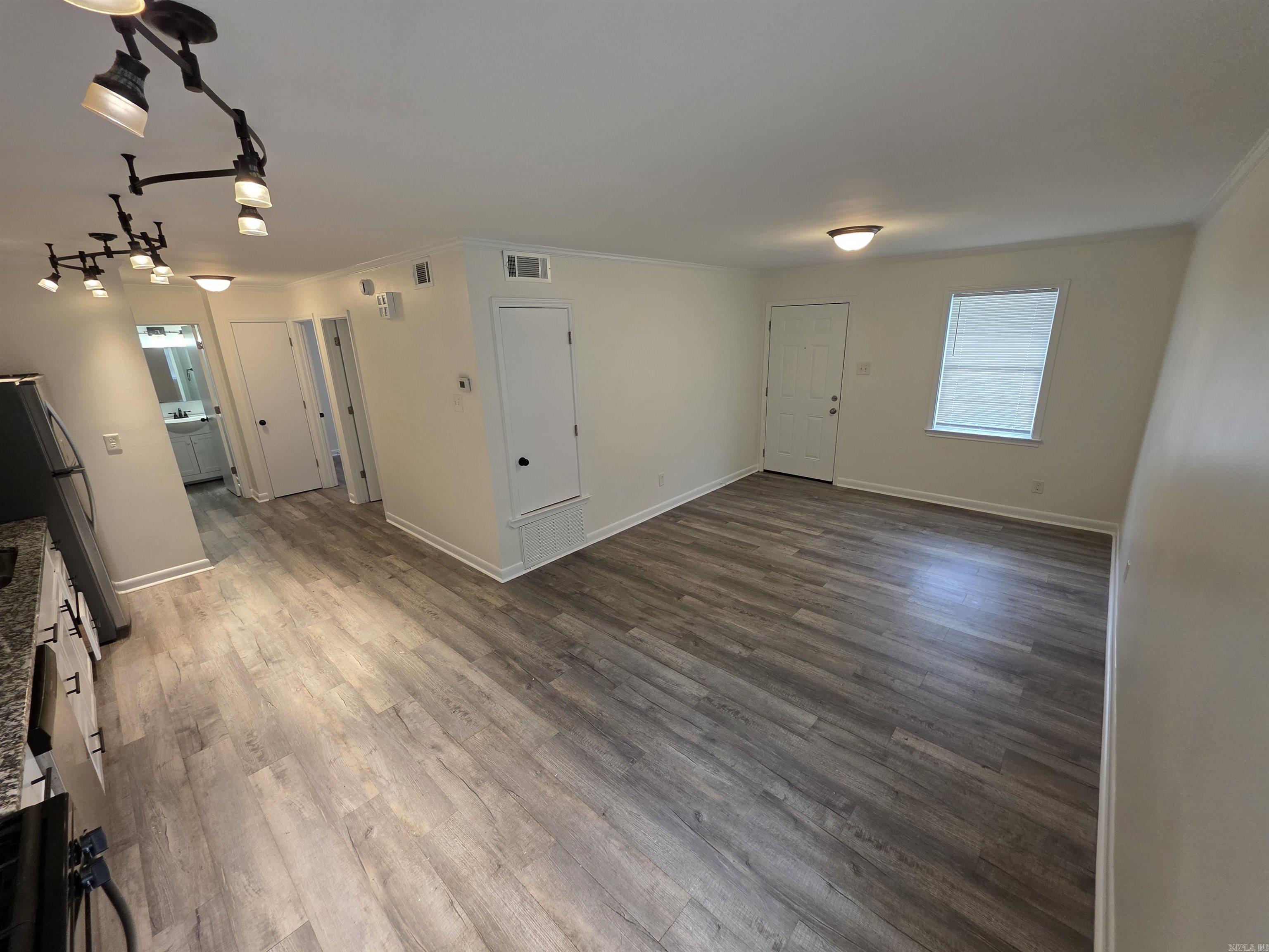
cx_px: 634
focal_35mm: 13
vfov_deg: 89.9
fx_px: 477
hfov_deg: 106.2
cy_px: 476
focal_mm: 2.2
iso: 200
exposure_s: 1/120
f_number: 1.9
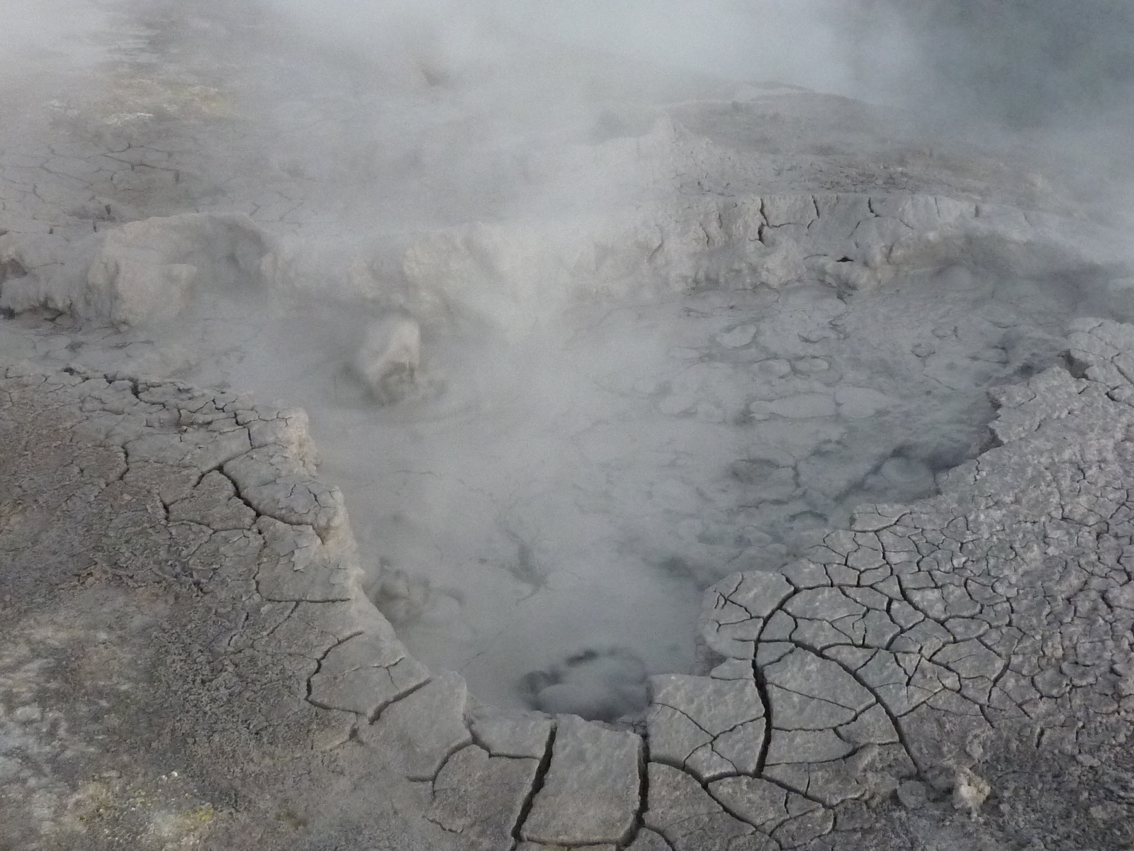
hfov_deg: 38.2
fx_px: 1638
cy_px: 426
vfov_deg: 29.1
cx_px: 567
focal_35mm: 50
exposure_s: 1/25
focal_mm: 5.5
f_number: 2.8
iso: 400
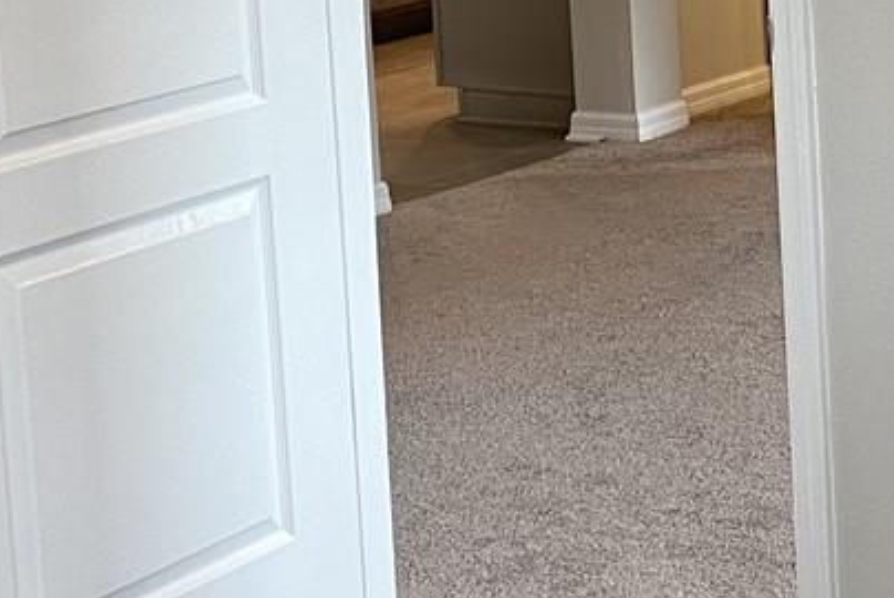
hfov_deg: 18.7
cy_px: -91
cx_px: 852
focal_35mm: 107
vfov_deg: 12.6
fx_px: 2659
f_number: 1.8
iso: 80
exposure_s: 1/60
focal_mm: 4.25
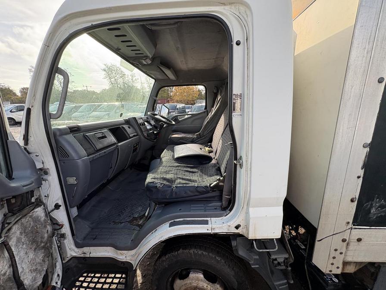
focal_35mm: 14
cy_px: 145
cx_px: 193
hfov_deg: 102.1
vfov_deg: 85.7
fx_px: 156
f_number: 2.2
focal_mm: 2.22
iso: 40
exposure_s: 1/311
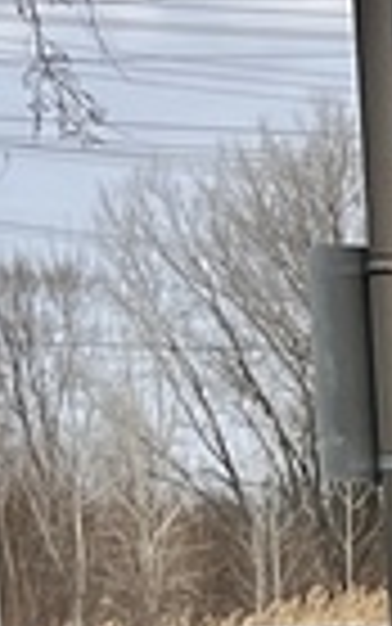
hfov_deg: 6.0
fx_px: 3466
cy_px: 1410
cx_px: 1217
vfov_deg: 9.4
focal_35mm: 203
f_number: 1.6
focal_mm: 5.1
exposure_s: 1/2688
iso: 50
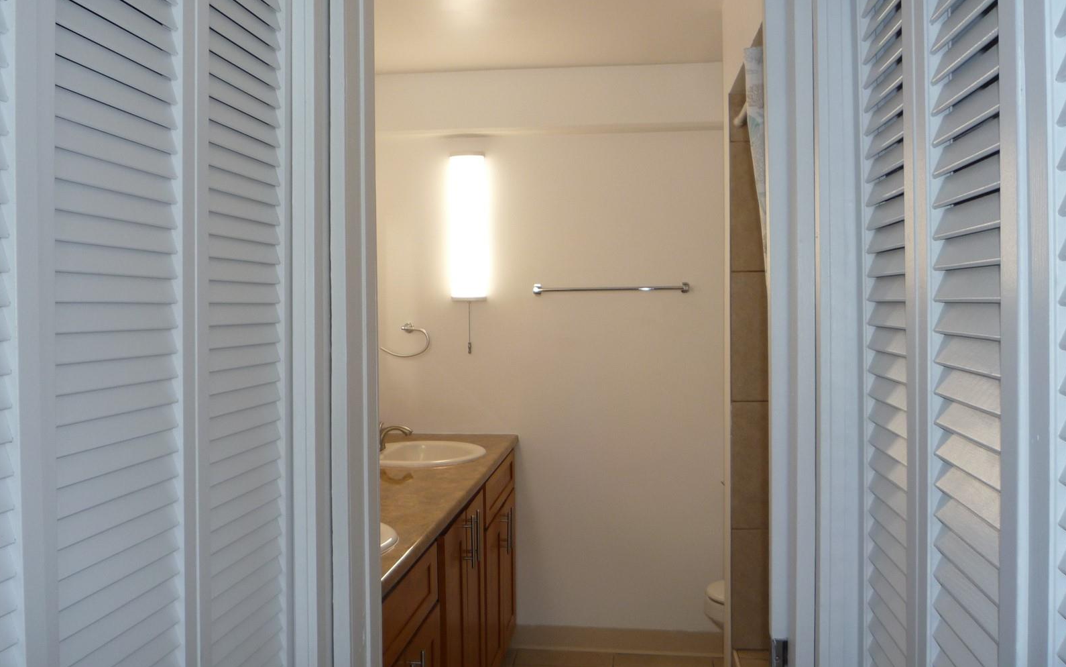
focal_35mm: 32
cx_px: 532
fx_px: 930
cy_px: 325
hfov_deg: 59.7
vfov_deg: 39.4
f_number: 3.3
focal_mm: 5.2
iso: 100
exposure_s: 1/30
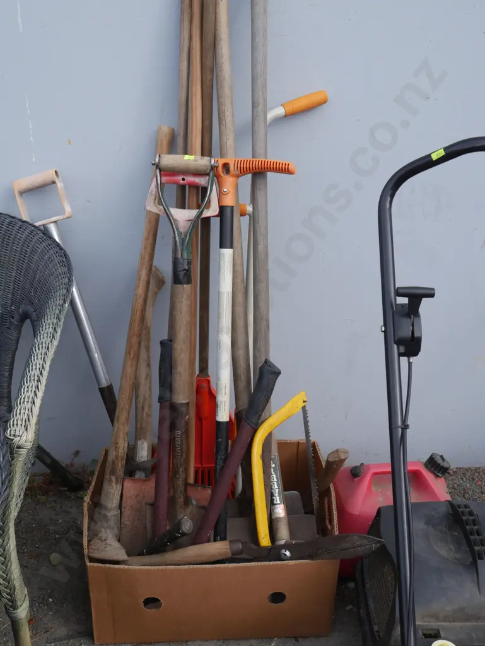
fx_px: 784
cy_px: 323
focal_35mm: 42
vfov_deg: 44.8
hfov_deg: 34.4
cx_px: 242
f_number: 7.1
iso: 200
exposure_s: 1/200
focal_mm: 21
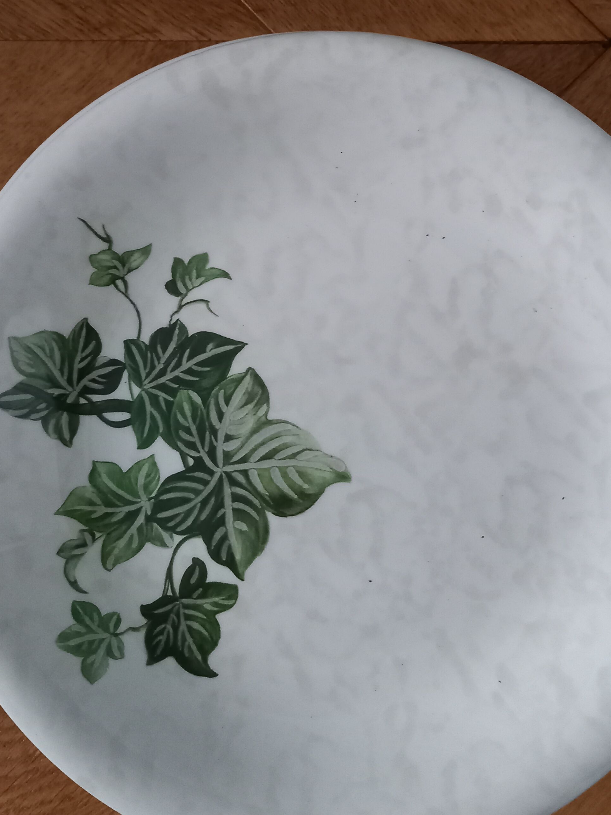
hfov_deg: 36.6
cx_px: 374
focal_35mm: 39
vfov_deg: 47.5
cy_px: 309
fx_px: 918
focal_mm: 4.65
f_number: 1.8
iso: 800
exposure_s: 1/20
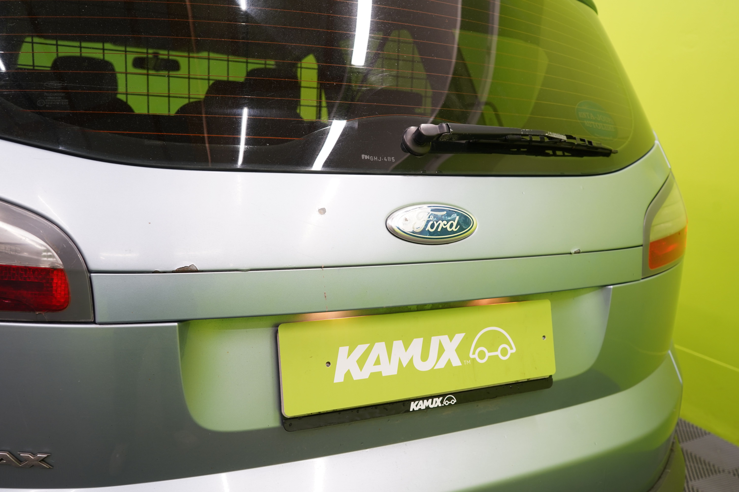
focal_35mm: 30
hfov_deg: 61.9
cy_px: 246
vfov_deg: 43.6
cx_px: 370
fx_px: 616
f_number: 5.6
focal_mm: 30
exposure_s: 1/25
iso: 500
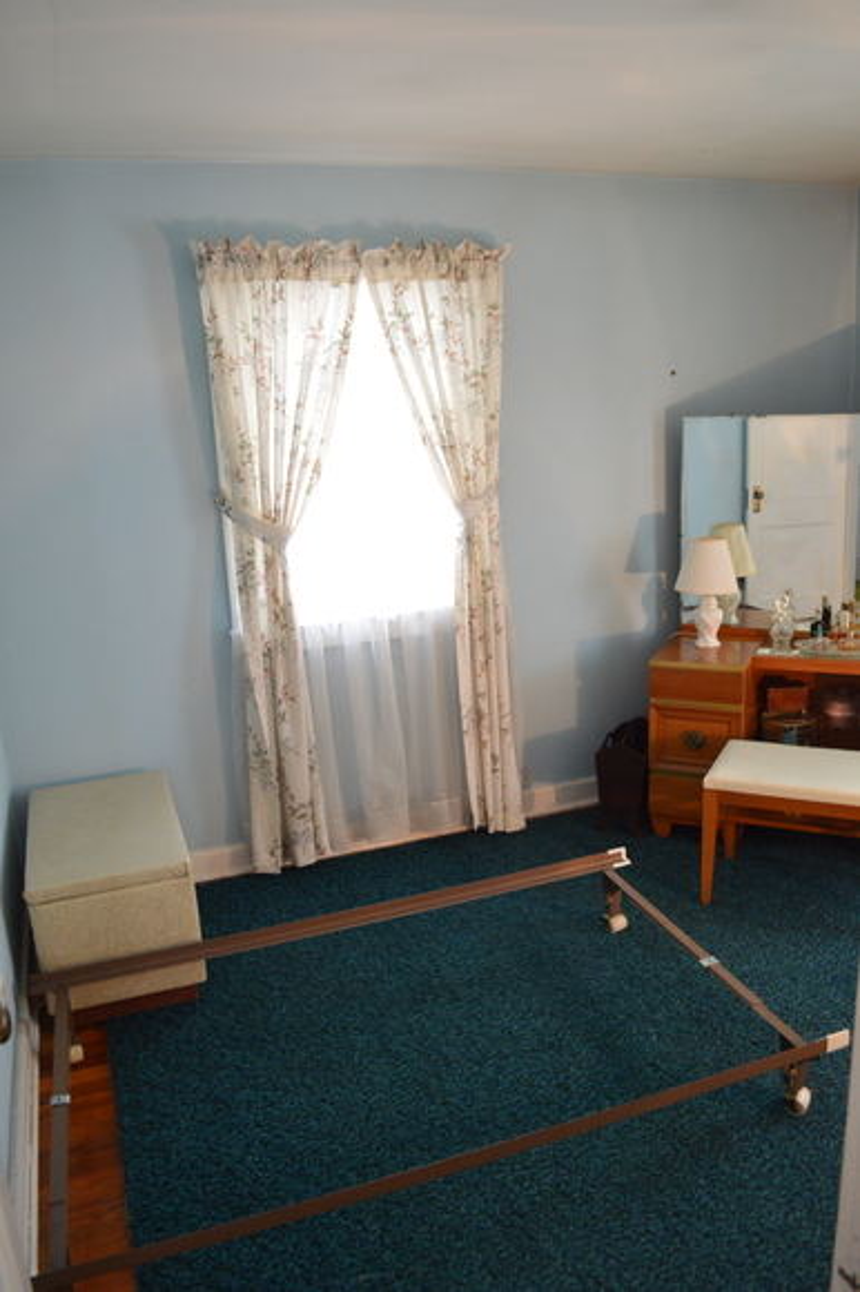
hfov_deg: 47.9
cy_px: 646
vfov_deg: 67.4
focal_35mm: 27
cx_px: 430
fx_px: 969
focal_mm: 18
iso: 1800
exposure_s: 1/15
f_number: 3.5
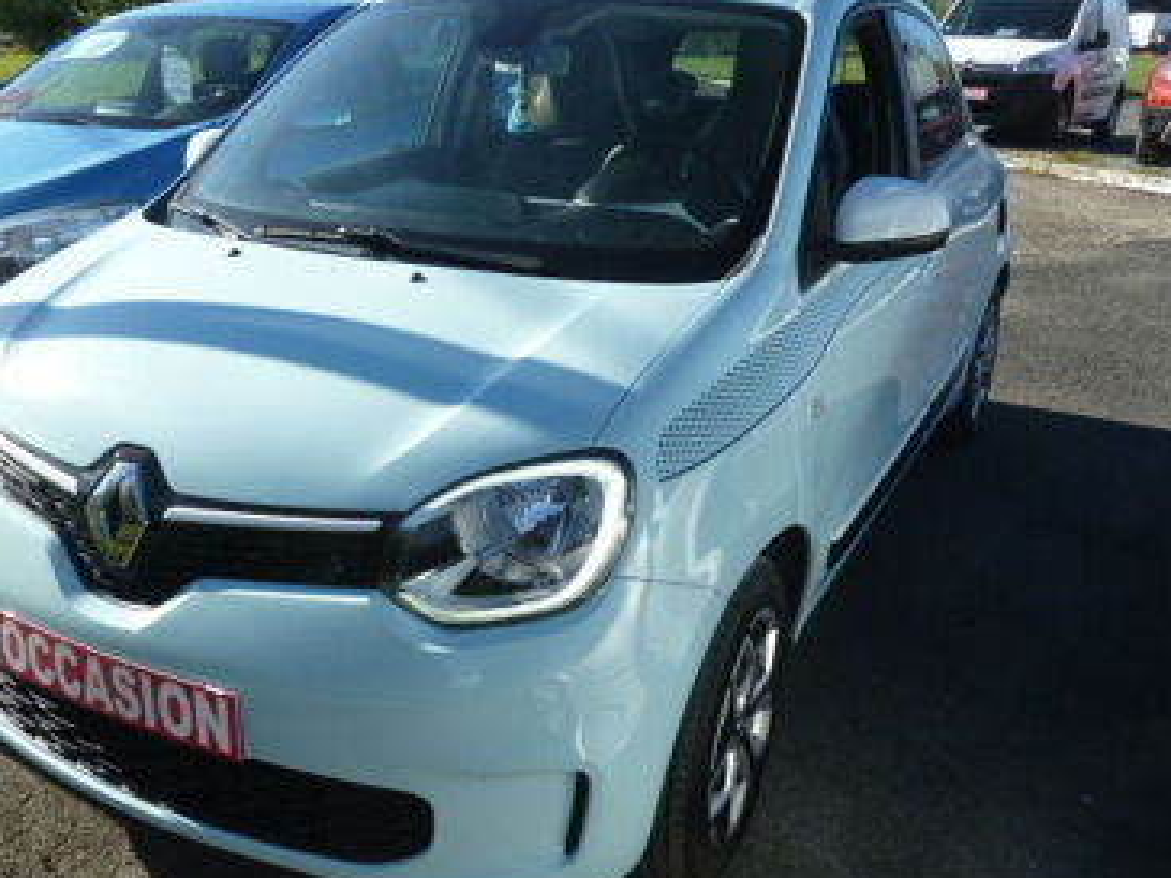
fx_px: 1116
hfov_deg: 55.3
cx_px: 563
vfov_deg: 42.9
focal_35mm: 33
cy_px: 495
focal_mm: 4.1
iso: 80
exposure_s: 1/320
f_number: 4
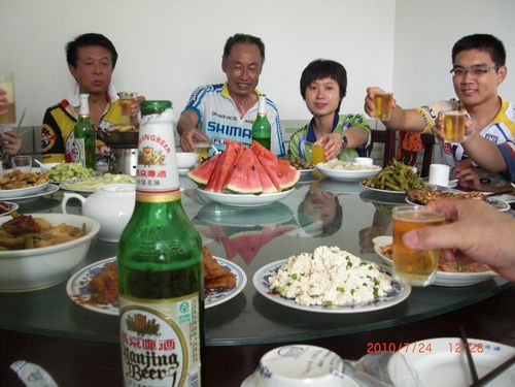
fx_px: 536
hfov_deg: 51.4
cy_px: 194
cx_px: 258
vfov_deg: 39.7
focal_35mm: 36
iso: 200
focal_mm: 6.3
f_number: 2.8
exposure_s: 1/60
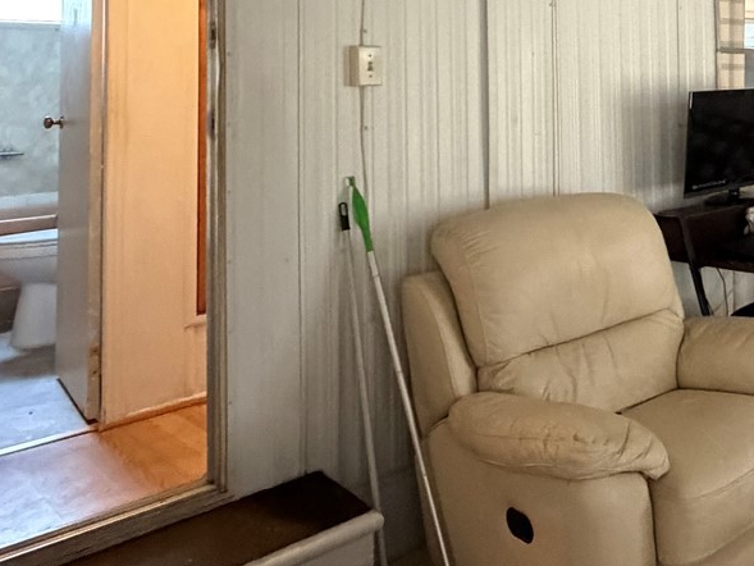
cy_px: 47
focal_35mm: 38
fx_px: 828
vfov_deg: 35.3
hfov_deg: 41.3
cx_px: 786
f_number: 2.2
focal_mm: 2.22
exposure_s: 1/60
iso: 1000
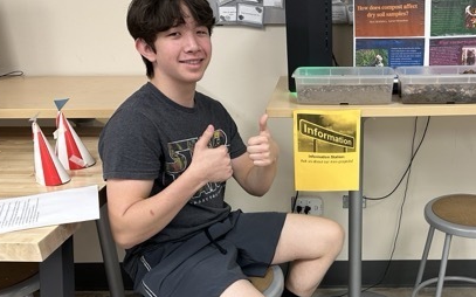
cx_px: 338
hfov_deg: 48.0
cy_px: 205
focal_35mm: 40
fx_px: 519
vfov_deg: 31.6
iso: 125
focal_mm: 6.86
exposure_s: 1/60
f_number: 1.78
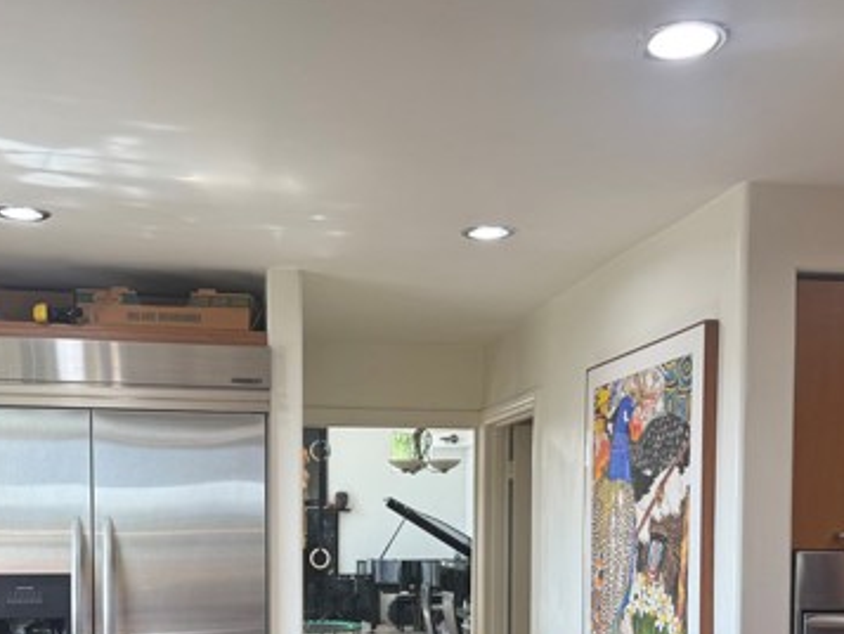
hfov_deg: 43.7
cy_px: 554
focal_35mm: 43
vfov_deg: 32.2
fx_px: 1049
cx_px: 345
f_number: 1.78
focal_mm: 6.76
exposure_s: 1/120
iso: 100
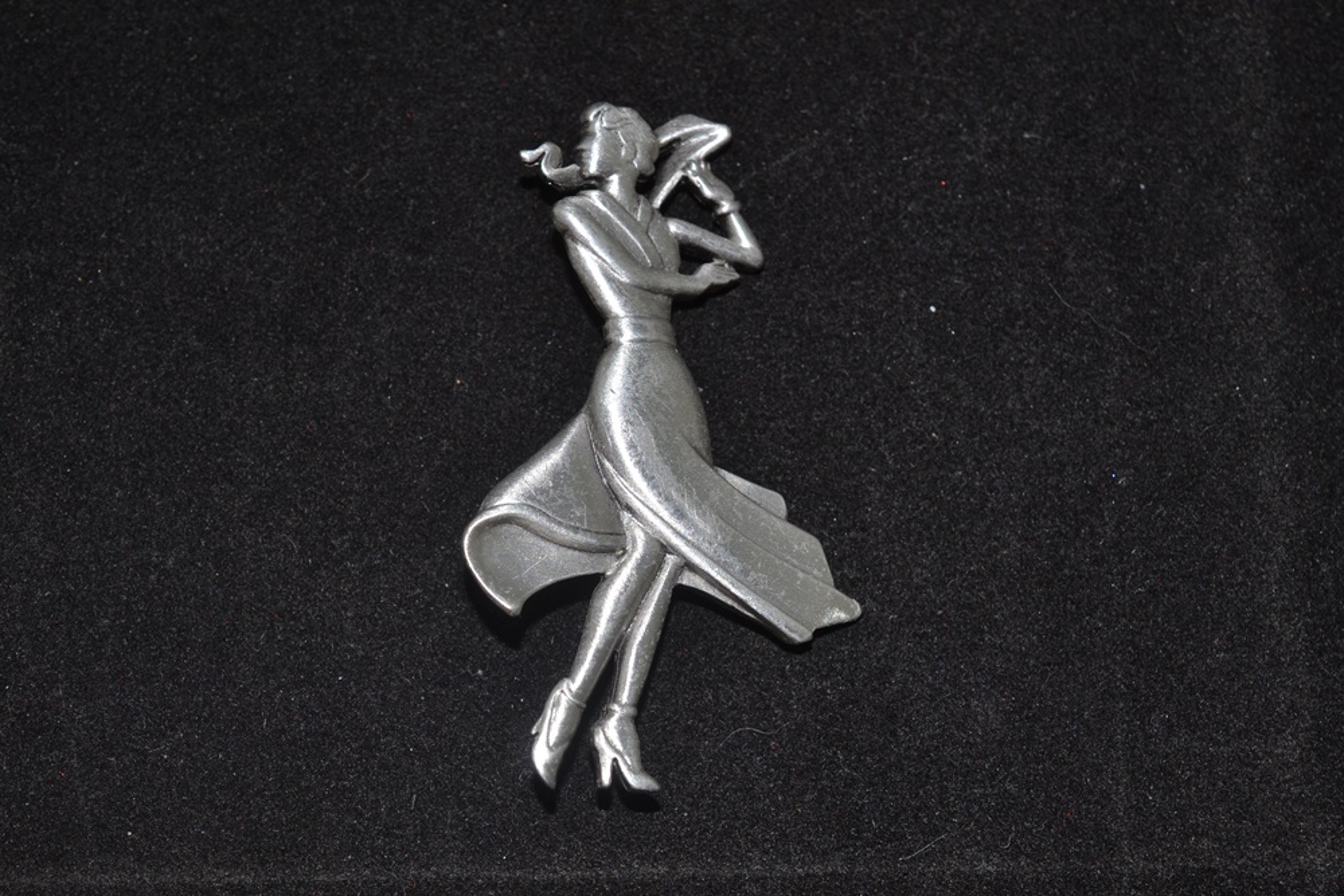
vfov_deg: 22.6
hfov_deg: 33.4
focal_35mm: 60
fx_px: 2240
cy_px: 448
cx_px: 672
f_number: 8
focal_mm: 40
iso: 100
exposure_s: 1/60
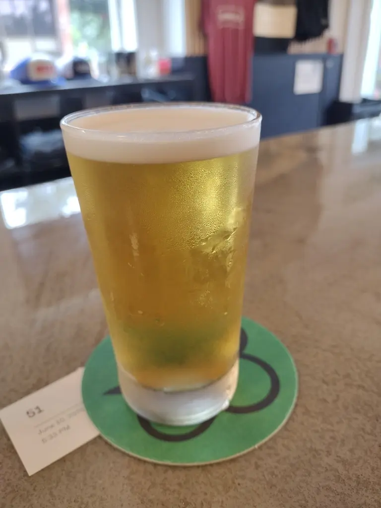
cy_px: 254
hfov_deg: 51.4
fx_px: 396
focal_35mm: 27
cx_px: 190
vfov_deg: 65.3
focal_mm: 4.71
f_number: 1.7
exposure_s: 1/40
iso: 266
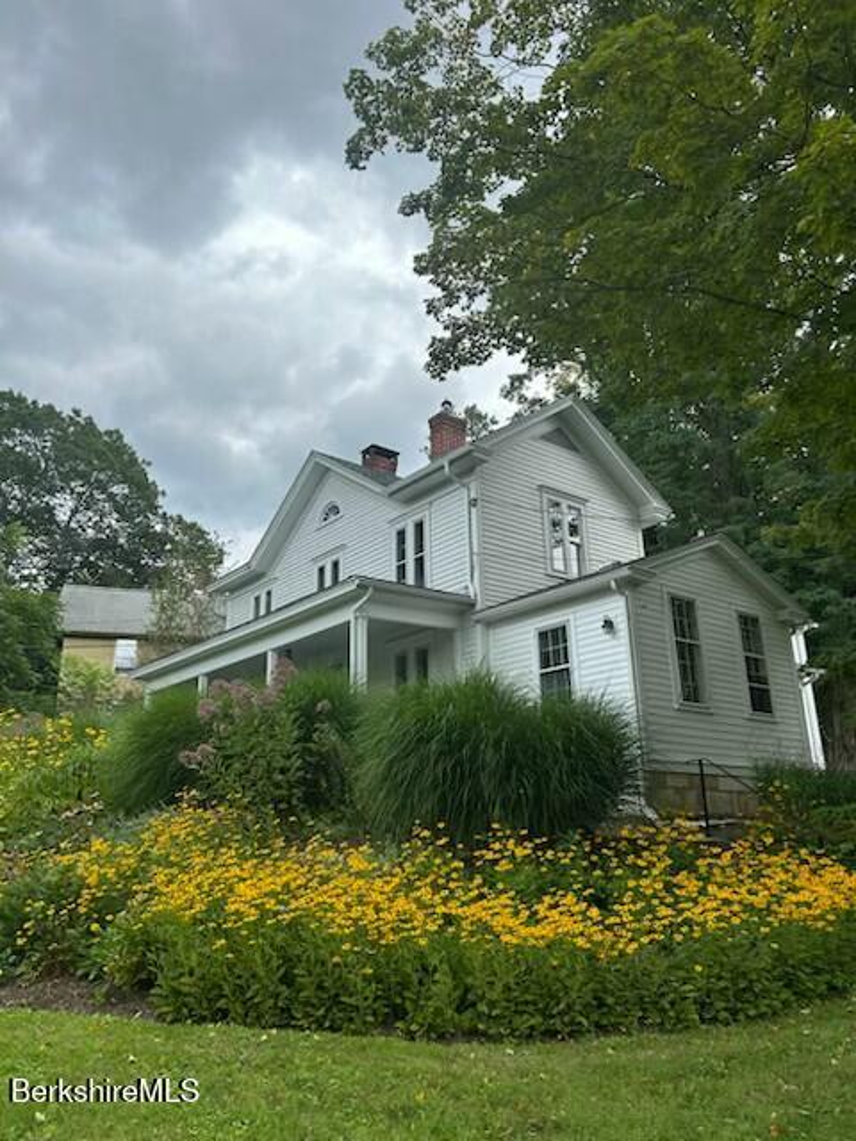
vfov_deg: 67.3
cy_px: 570
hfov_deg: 53.1
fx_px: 857
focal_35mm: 26
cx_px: 428
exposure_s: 1/1326
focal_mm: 5.7
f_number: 1.5
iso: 50
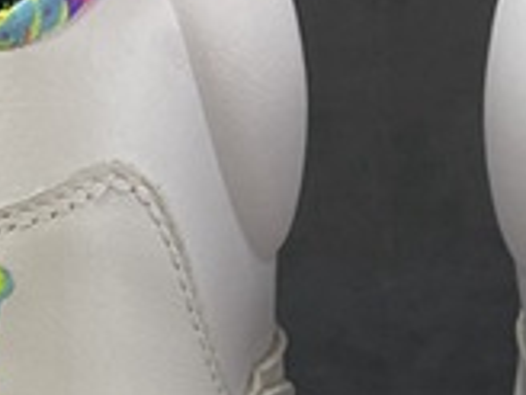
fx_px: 1930
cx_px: 321
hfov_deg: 15.5
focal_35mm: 127
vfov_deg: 10.6
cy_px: 809
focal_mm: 4.25
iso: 100
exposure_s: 1/50
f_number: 1.8
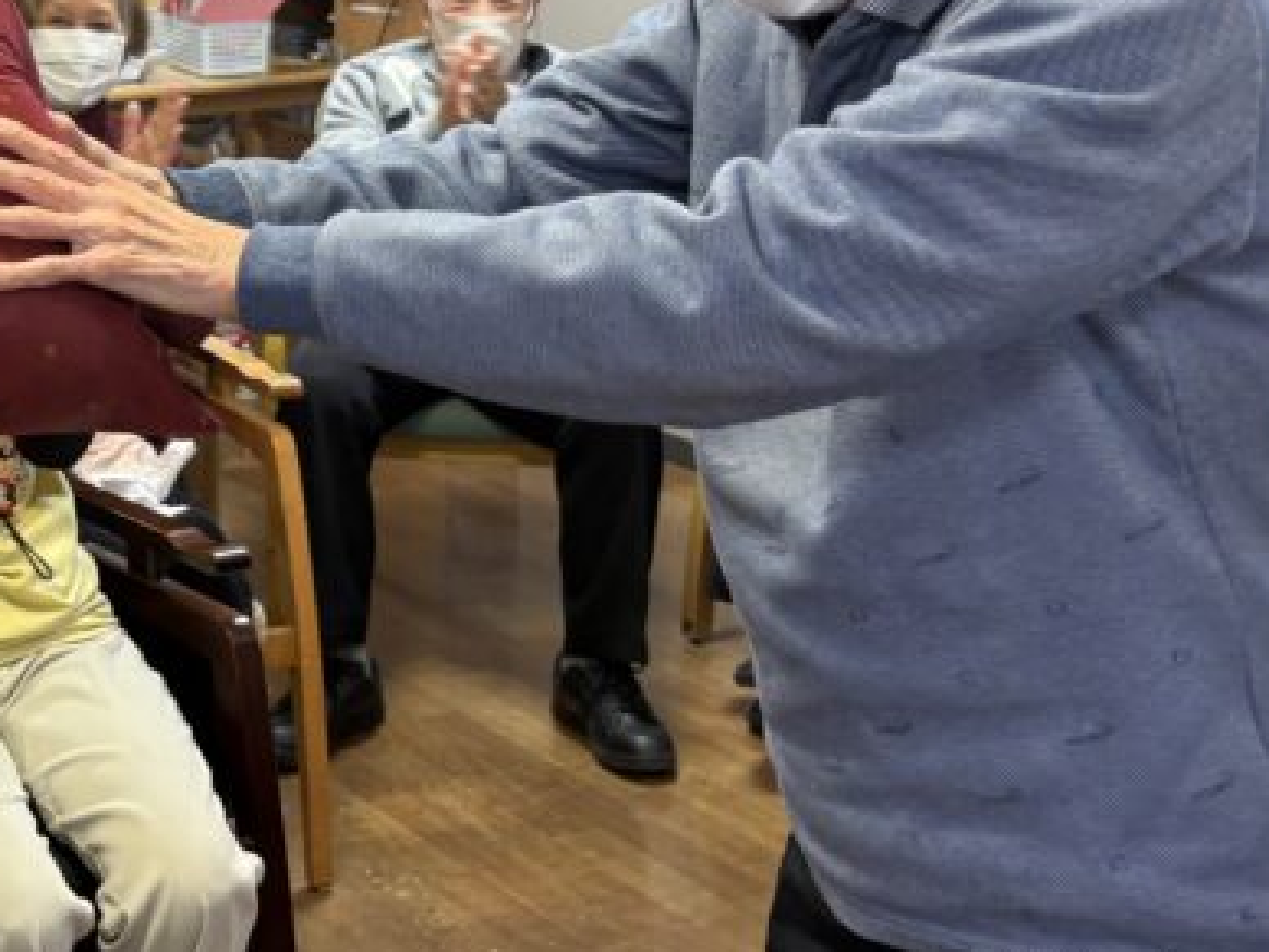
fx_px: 2456
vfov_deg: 21.5
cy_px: 105
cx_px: -144
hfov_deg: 26.6
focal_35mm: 67
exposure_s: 1/60
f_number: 1.6
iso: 80
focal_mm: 5.96
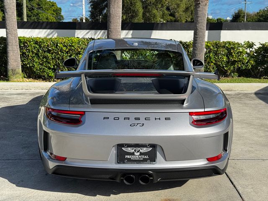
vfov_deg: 30.3
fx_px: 372
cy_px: 100
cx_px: 134
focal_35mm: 48
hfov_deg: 39.7
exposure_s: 1/2331
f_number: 1.78
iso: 64
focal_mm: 6.76
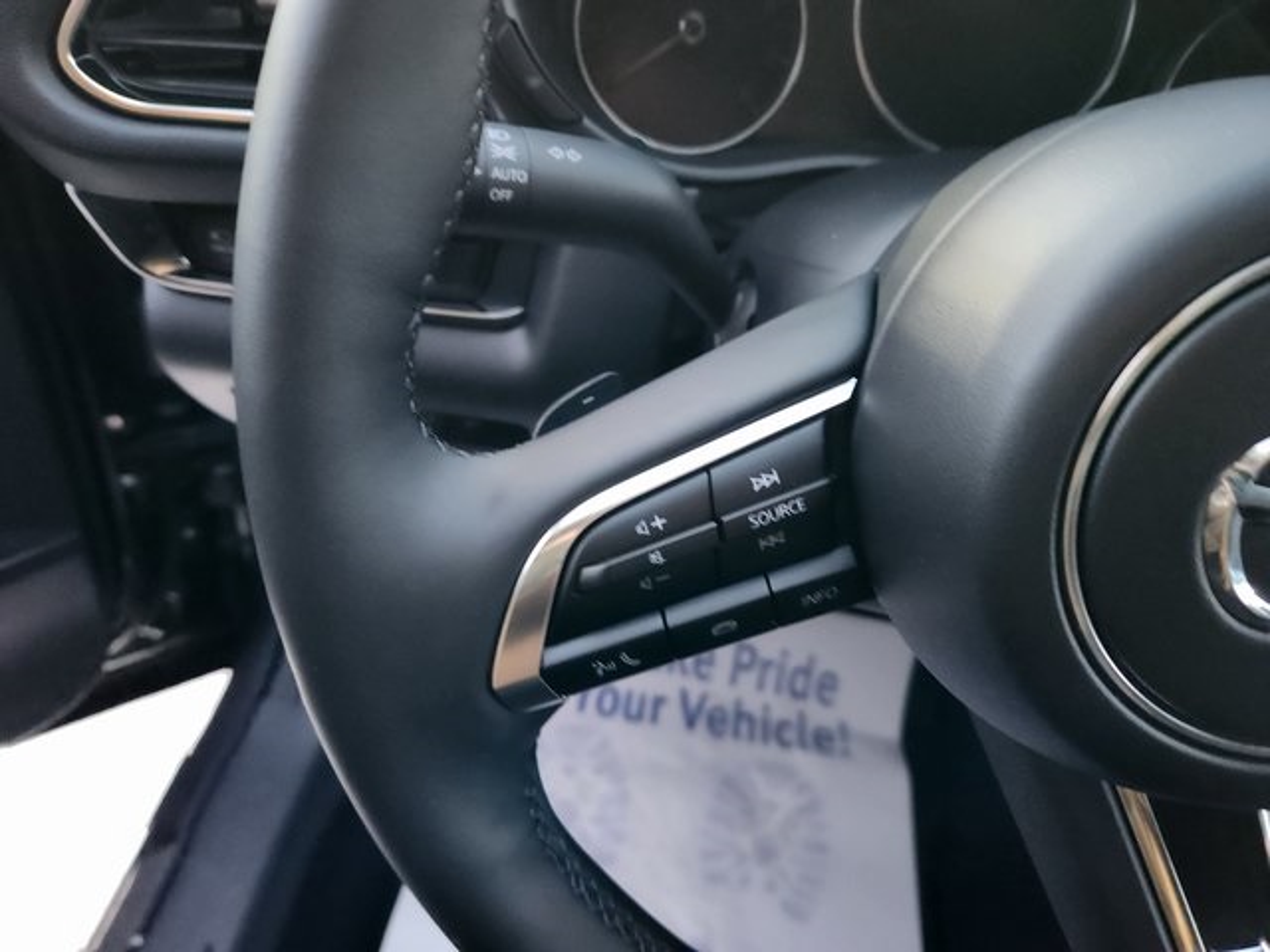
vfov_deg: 58.9
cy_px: 476
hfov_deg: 73.9
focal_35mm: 23
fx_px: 844
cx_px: 635
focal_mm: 5.4
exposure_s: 1/24
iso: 640
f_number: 1.8
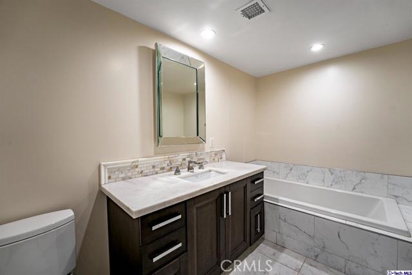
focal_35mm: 15
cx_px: 206
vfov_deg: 78.9
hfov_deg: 101.9
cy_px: 138
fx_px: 167
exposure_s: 1/10
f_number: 8
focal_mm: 14.6
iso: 250
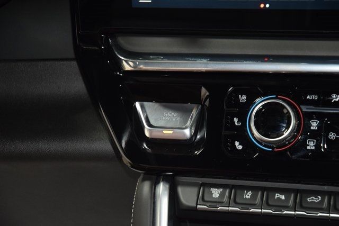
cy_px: 113
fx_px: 989
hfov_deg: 19.5
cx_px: 170
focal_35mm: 105
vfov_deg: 13.0
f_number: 4.5
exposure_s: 1/30
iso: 2200
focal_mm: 70
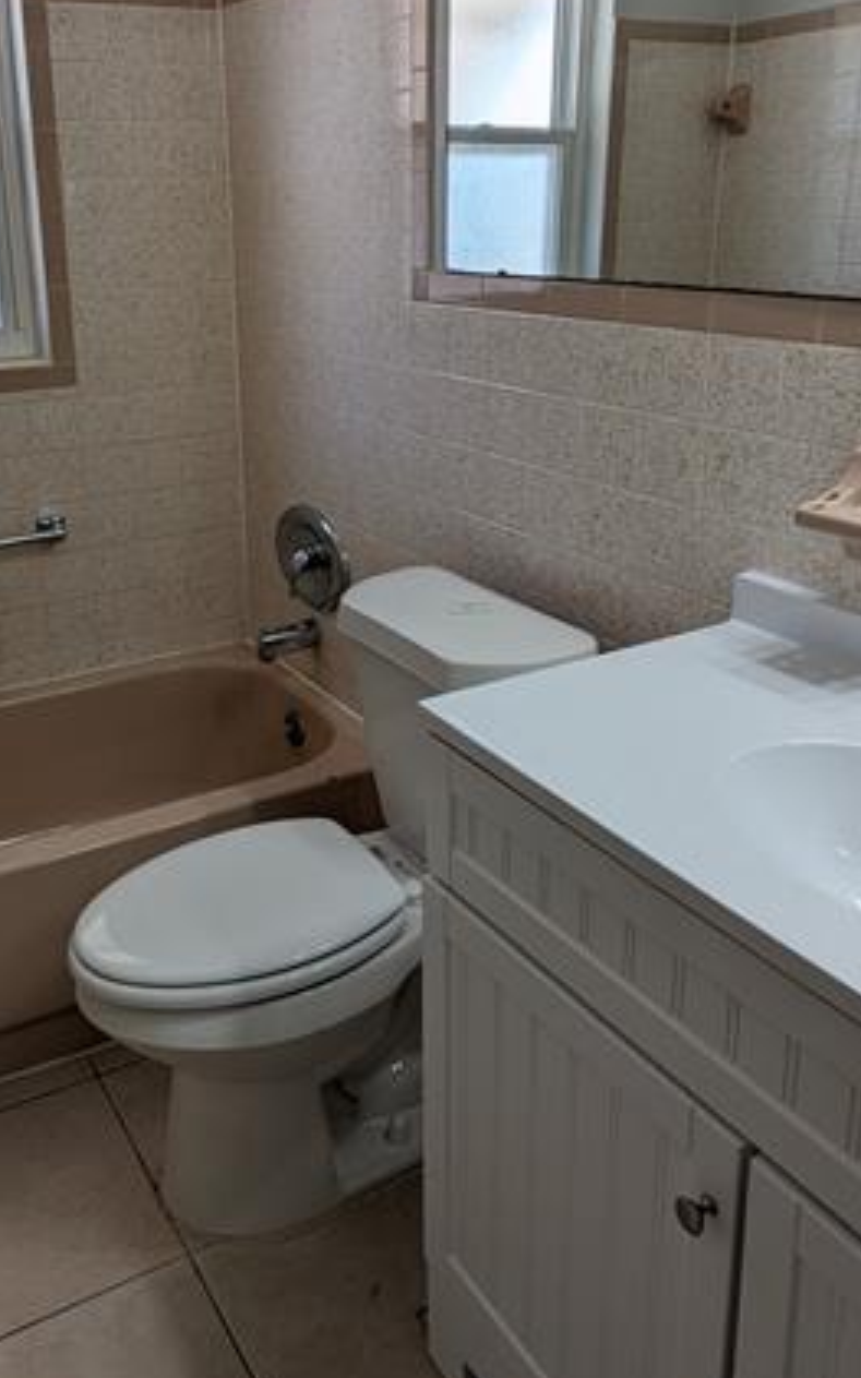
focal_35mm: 31
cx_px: 314
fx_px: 1164
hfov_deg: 40.3
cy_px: 537
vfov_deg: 60.6
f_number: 2.2
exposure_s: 1/120
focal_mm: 2.35
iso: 44
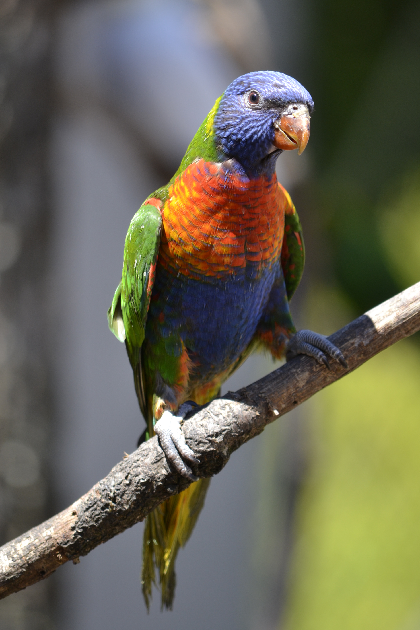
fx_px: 7874
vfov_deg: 4.6
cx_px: 210
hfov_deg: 3.1
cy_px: 315
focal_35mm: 450
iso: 400
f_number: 5.6
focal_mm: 300
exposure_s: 1/320
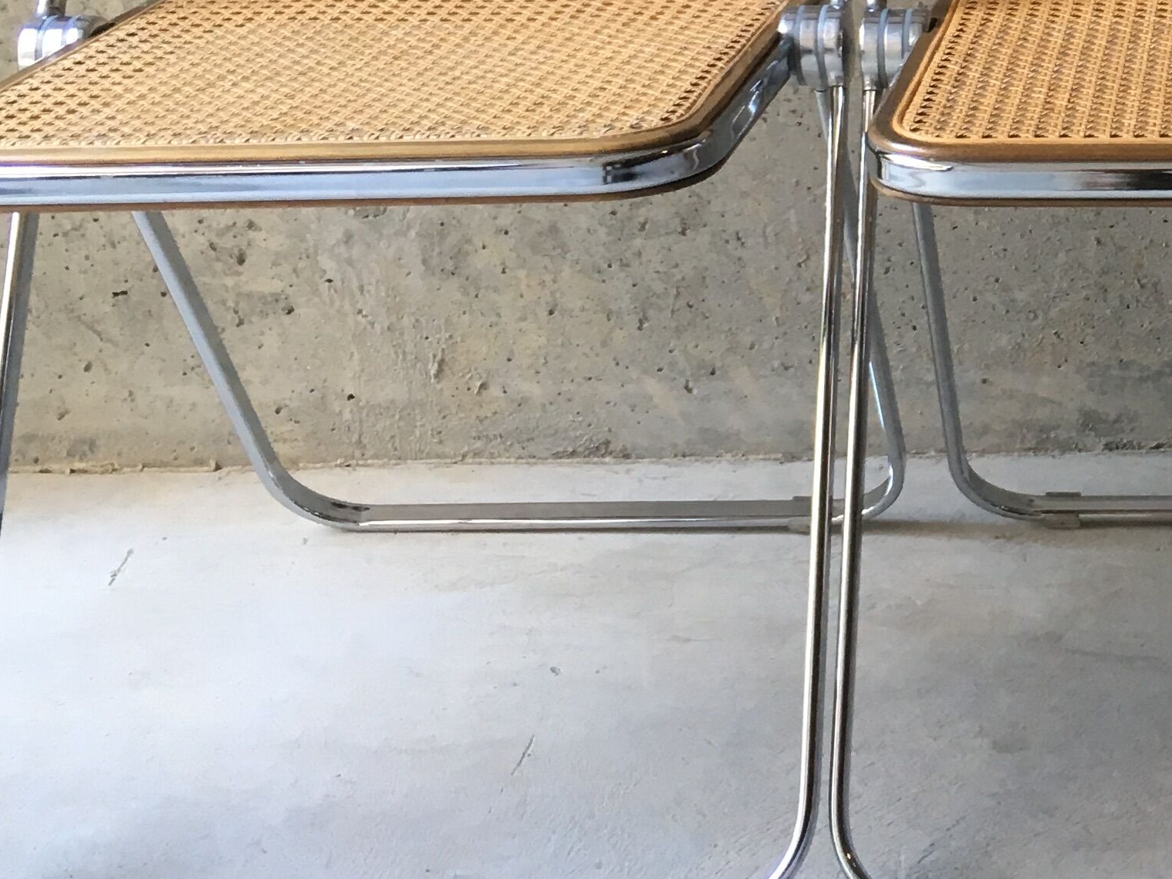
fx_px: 2607
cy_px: 42
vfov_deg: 18.7
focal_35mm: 77
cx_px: 1326
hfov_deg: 23.6
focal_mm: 4.15
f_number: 2.2
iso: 50
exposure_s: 1/33
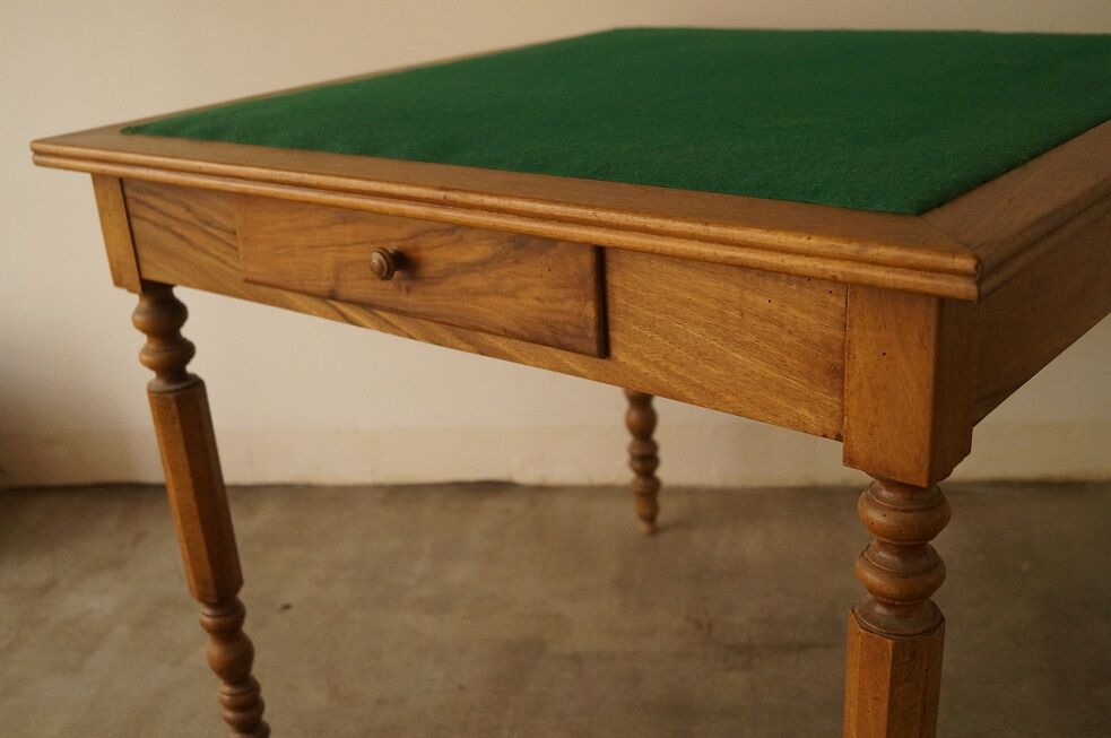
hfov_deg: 49.6
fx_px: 1202
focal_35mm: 39
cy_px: 369
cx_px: 556
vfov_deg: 34.1
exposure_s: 1/320
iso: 1600
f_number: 4.5
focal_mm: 26
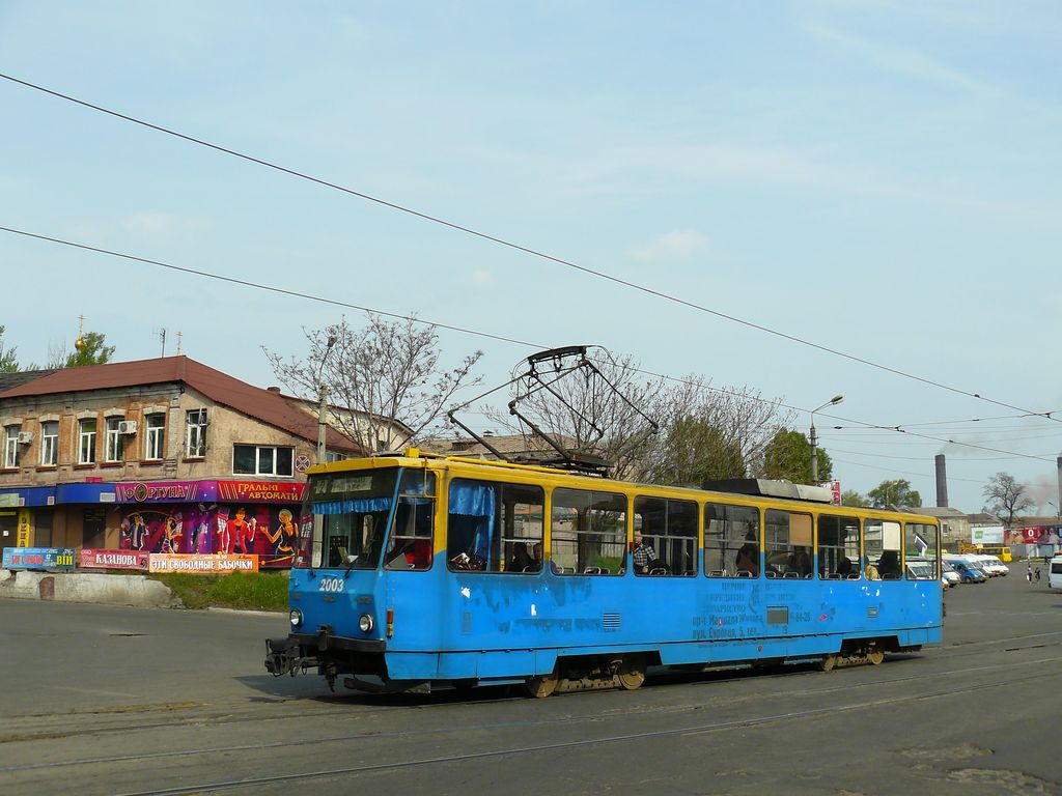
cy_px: 398
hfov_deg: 51.4
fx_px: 1104
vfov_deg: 39.7
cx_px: 531
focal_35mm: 36
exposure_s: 1/1000
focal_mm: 6
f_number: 3.6
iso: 100
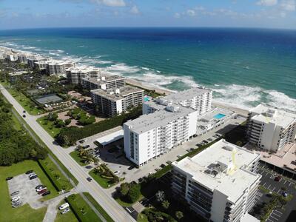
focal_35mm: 24
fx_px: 205
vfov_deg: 56.8
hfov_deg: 71.6
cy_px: 111
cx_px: 148
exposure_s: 1/1562
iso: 100
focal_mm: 4.5
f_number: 2.8
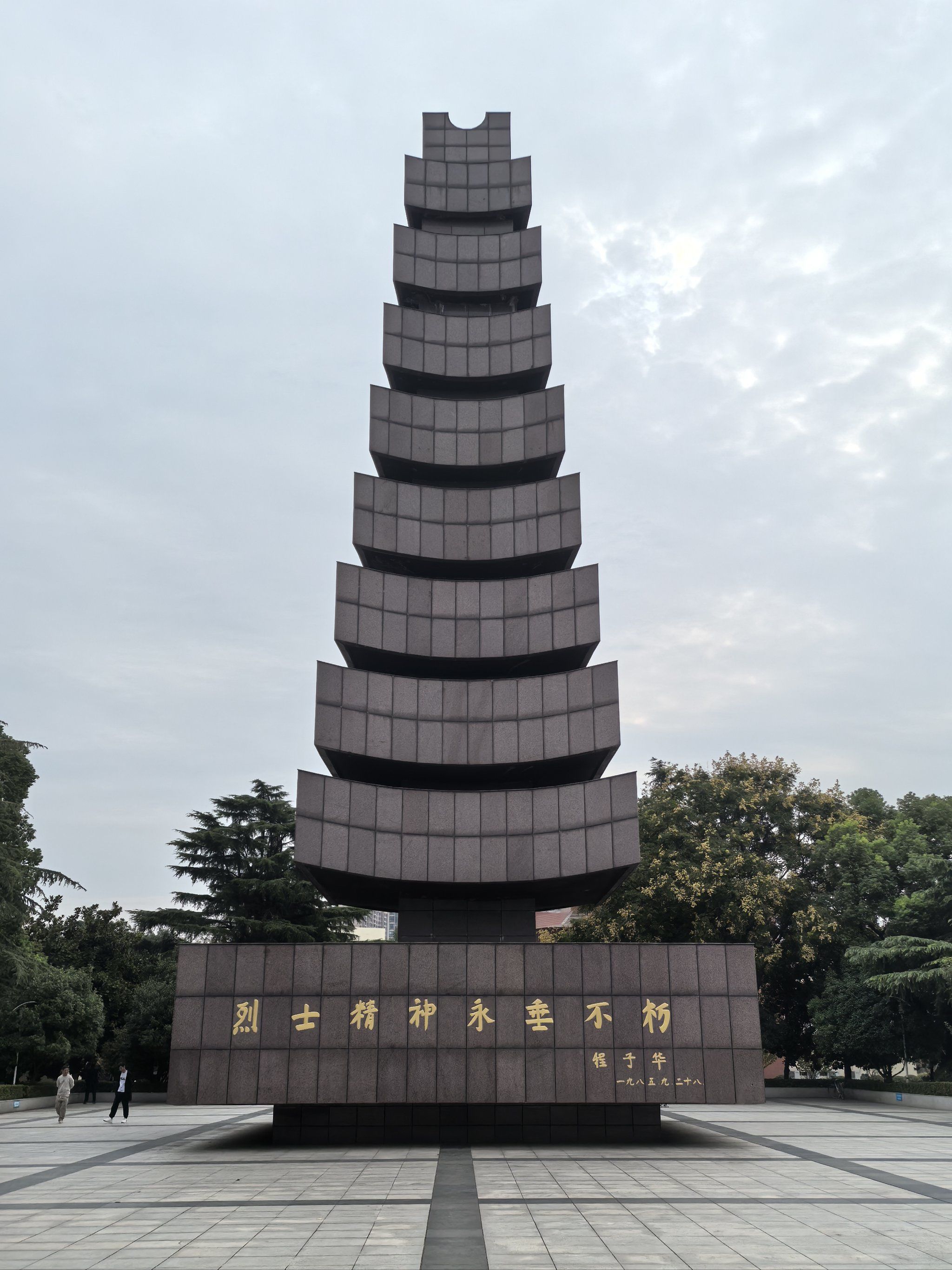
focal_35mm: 34
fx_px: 1247
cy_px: 635
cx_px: 476
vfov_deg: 54.0
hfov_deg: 41.8
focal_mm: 5.75
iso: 50
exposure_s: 1/10000
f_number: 1.4
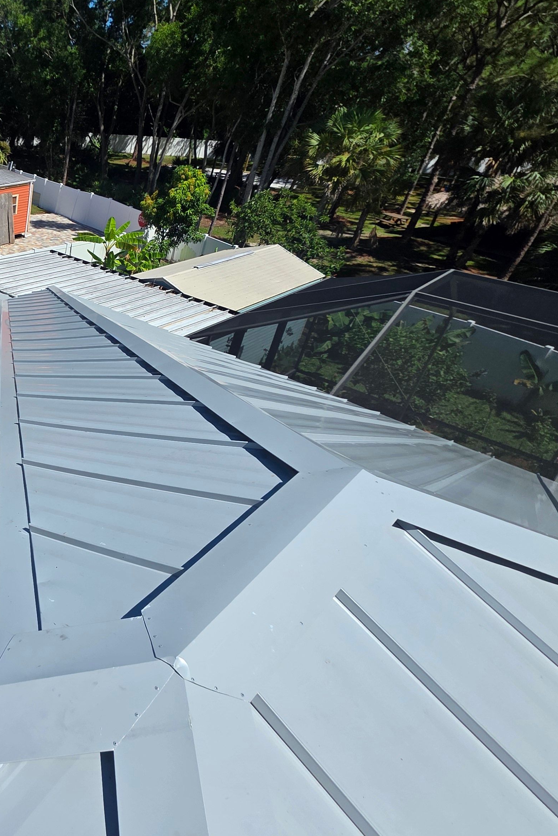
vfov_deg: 76.0
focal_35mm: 23
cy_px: 388
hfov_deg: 43.1
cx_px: -53
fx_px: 535
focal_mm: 2.2
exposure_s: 1/3521
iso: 40
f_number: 1.9
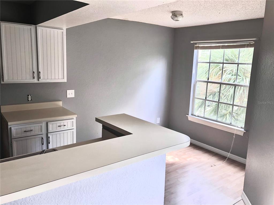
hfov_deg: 63.4
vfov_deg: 49.7
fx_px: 222
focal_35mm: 28
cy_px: 102
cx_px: 137
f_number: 1.8
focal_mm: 4
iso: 50
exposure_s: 1/120
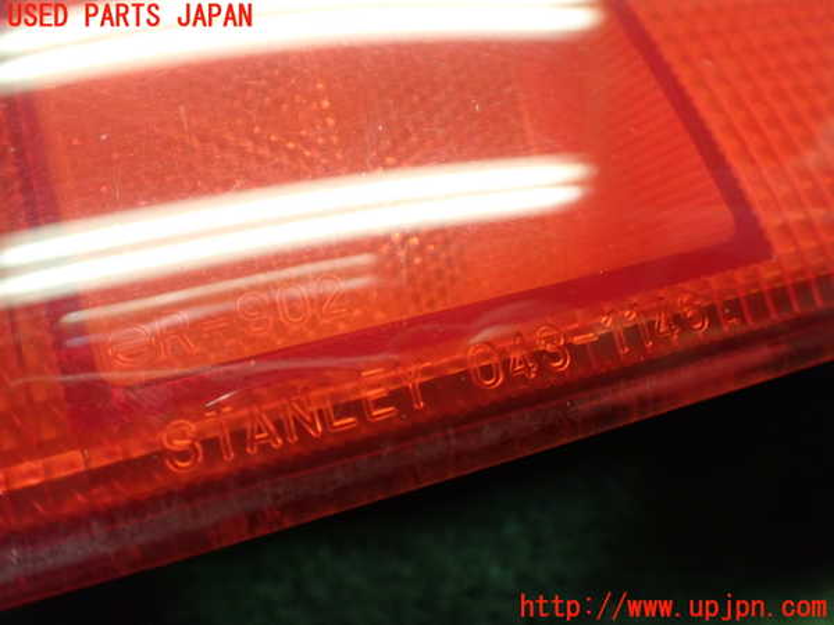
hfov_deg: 60.0
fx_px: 723
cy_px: 312
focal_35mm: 30
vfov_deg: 46.8
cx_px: 417
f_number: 2.3
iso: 800
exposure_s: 1/100
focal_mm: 5.4
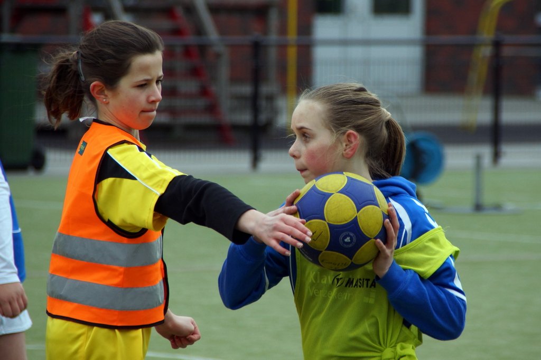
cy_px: 180
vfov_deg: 4.6
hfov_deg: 6.9
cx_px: 270
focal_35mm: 300
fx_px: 4507
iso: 400
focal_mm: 200
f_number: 6.3
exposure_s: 1/800
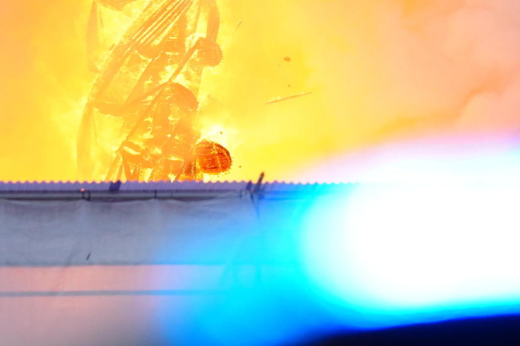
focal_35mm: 738
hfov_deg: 2.8
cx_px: 413
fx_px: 10657
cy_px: 15
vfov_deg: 1.9
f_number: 2.8
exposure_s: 1/1600
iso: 400
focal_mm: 198
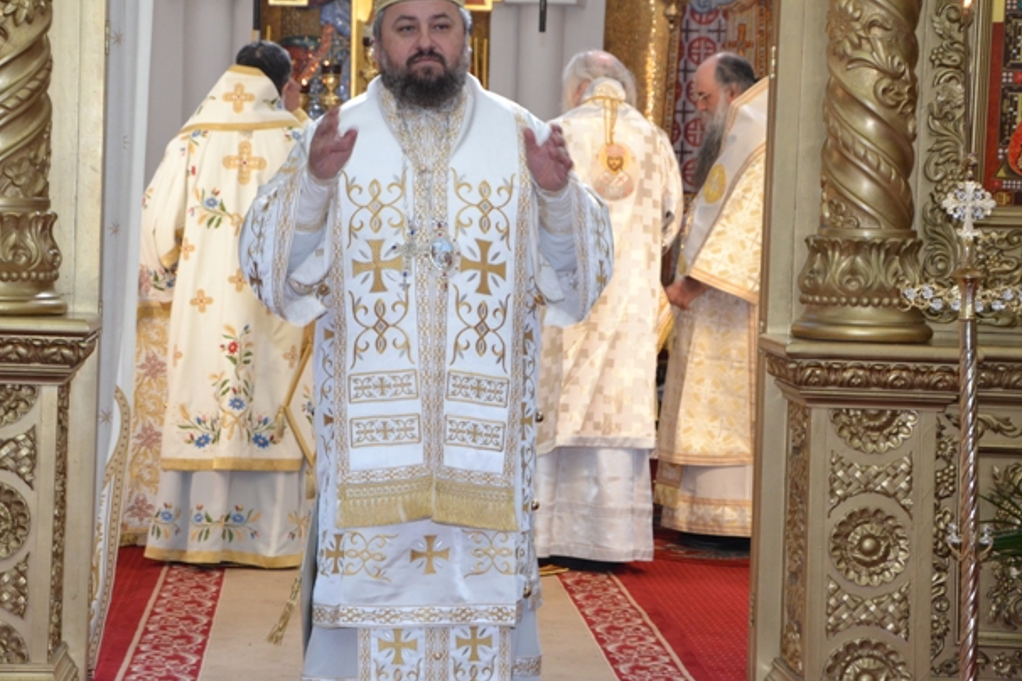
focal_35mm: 95
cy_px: 295
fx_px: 2697
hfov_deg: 21.5
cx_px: 472
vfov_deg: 14.4
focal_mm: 50
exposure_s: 1/60
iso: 900
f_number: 5
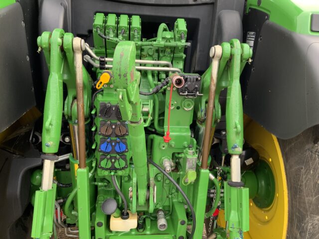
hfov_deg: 61.7
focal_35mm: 29
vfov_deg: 48.2
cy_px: 120
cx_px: 160
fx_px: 267
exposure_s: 1/122
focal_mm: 3
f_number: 1.8
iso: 64
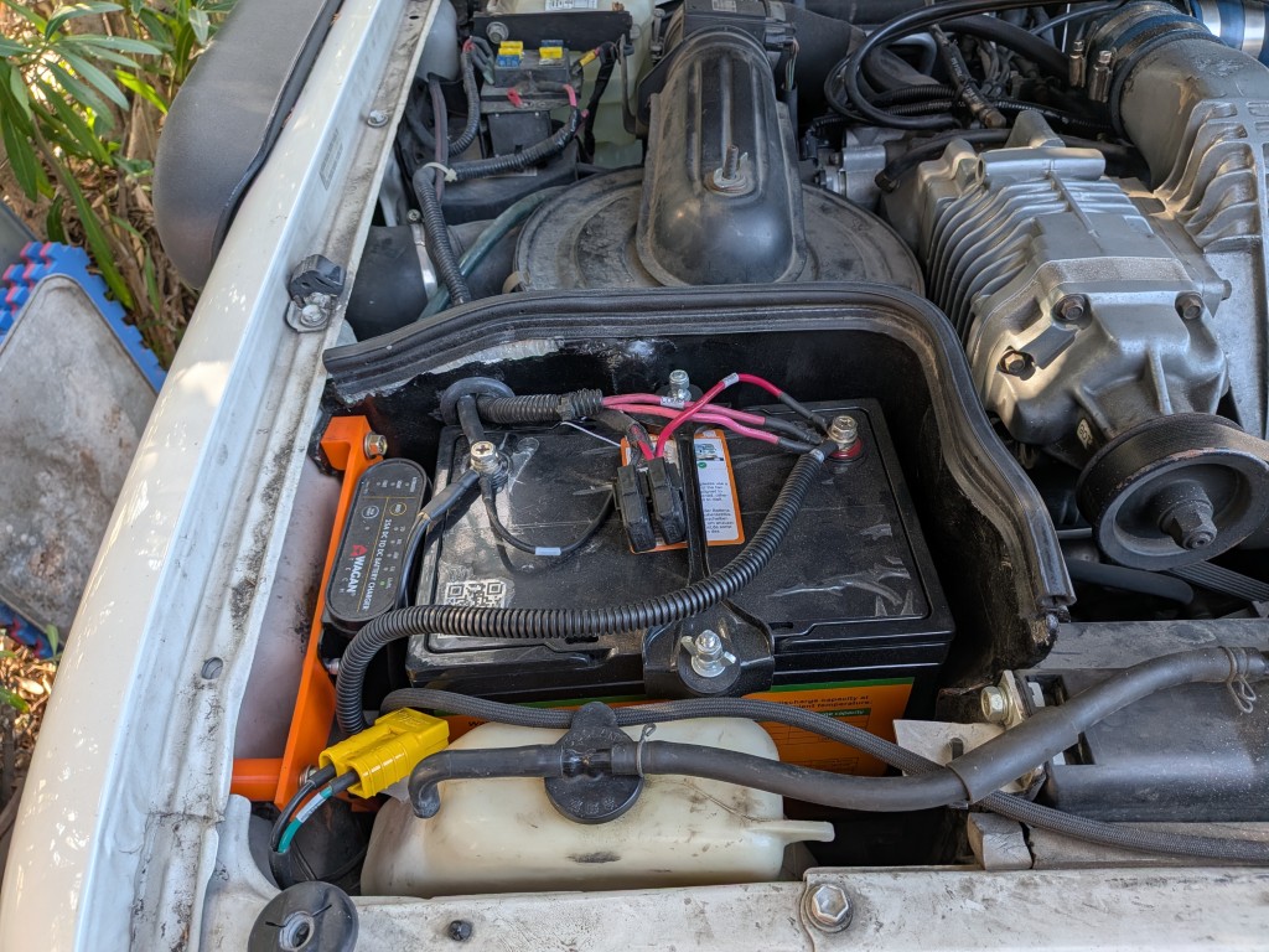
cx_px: 634
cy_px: 476
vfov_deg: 56.8
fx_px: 880
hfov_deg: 71.6
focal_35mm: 24
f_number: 1.7
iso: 43
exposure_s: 1/74.2
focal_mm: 4.53
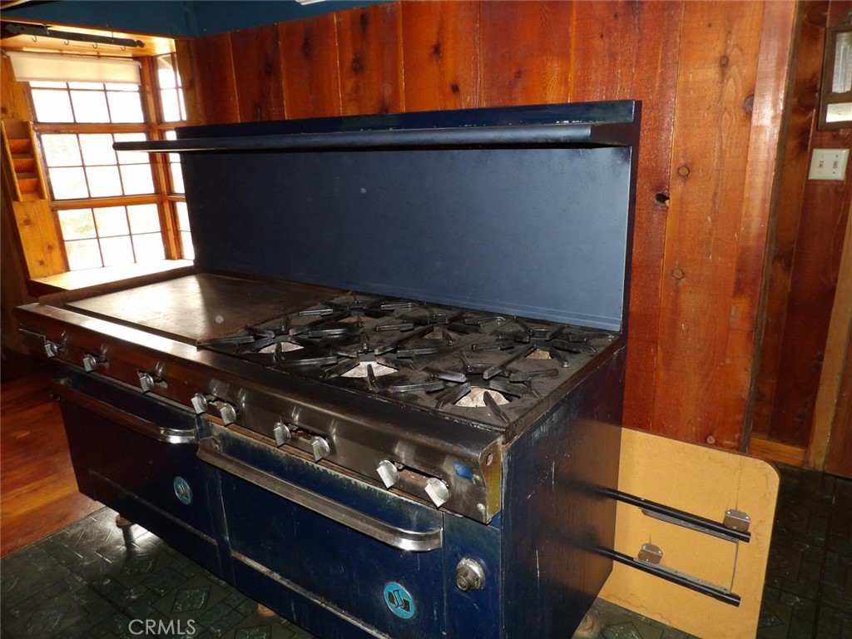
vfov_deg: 56.8
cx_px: 426
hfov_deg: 71.6
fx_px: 591
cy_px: 320
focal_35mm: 24
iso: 200
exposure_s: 1/32
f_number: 3.2
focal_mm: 4.3
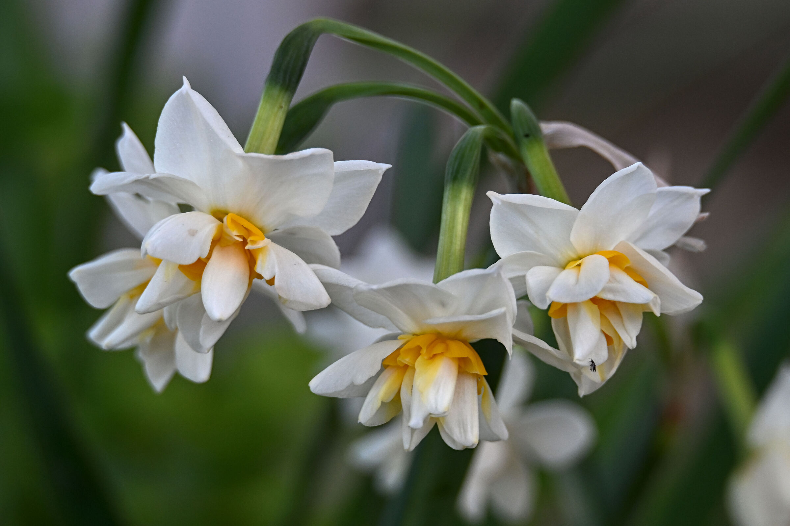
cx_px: 395
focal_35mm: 300
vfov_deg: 4.6
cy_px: 263
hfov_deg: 6.9
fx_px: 6582
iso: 640
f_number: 8
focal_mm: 200
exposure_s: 1/160
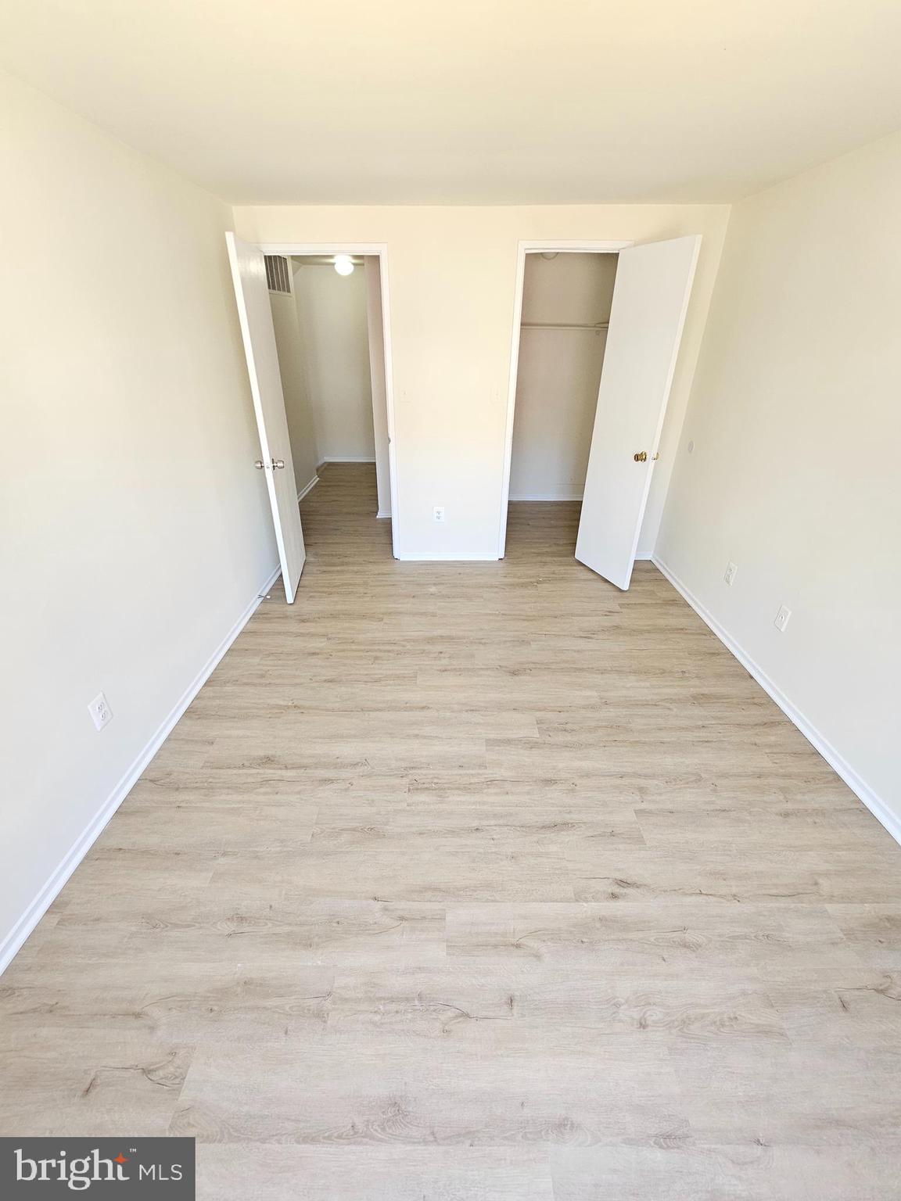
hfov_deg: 89.9
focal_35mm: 13
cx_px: 450
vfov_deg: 106.2
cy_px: 600
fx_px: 451
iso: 200
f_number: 2.2
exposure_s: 1/60
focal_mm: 2.2
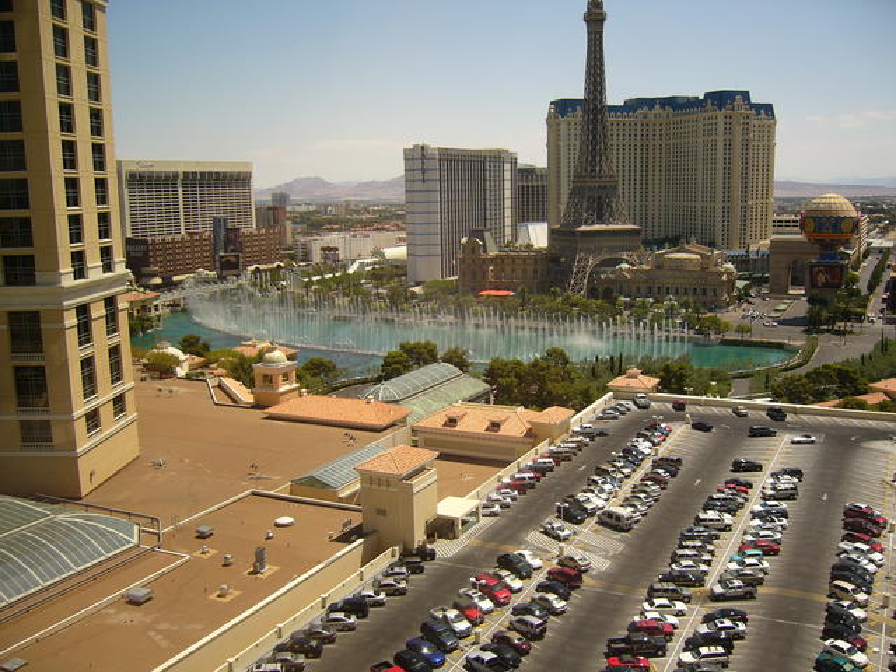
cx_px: 448
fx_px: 906
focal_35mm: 35
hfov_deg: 52.6
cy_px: 336
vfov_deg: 40.7
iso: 50
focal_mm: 5.8
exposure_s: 1/200
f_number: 2.8
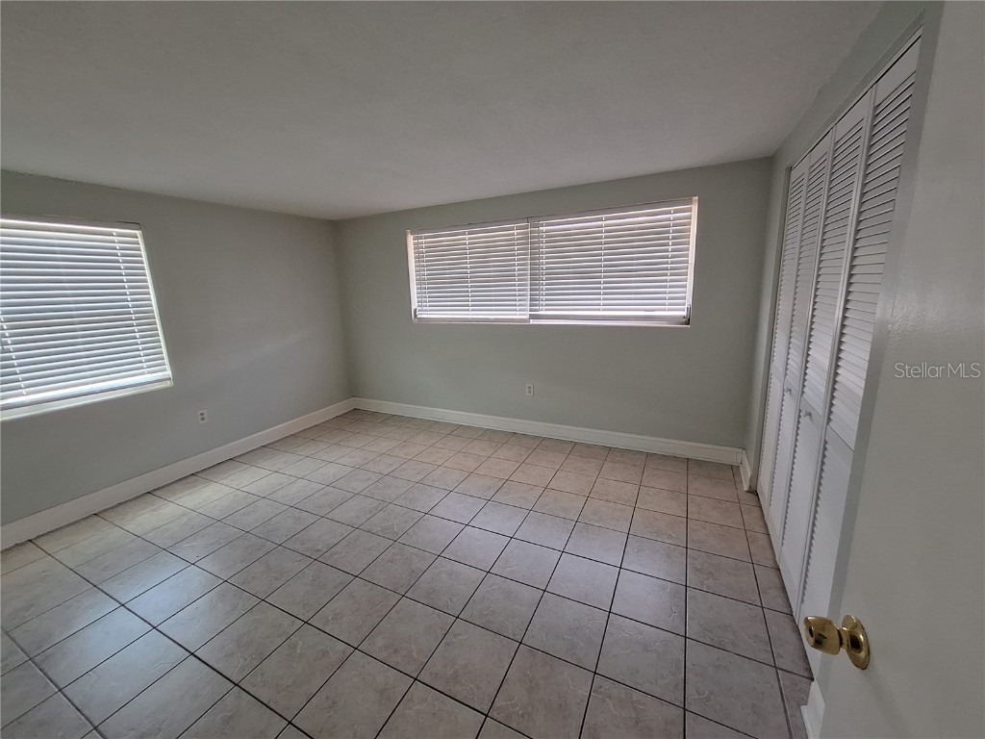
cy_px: 370
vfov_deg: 89.9
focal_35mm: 13
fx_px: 370
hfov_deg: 106.2
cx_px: 492
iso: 160
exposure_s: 1/40
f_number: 2.2
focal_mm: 1.74
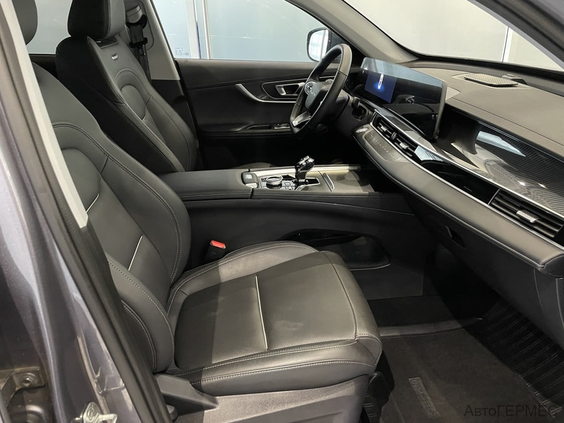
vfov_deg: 53.1
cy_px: 212
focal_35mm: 26
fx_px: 424
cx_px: 282
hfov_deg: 67.3
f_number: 1.6
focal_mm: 4.2
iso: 640
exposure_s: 1/25
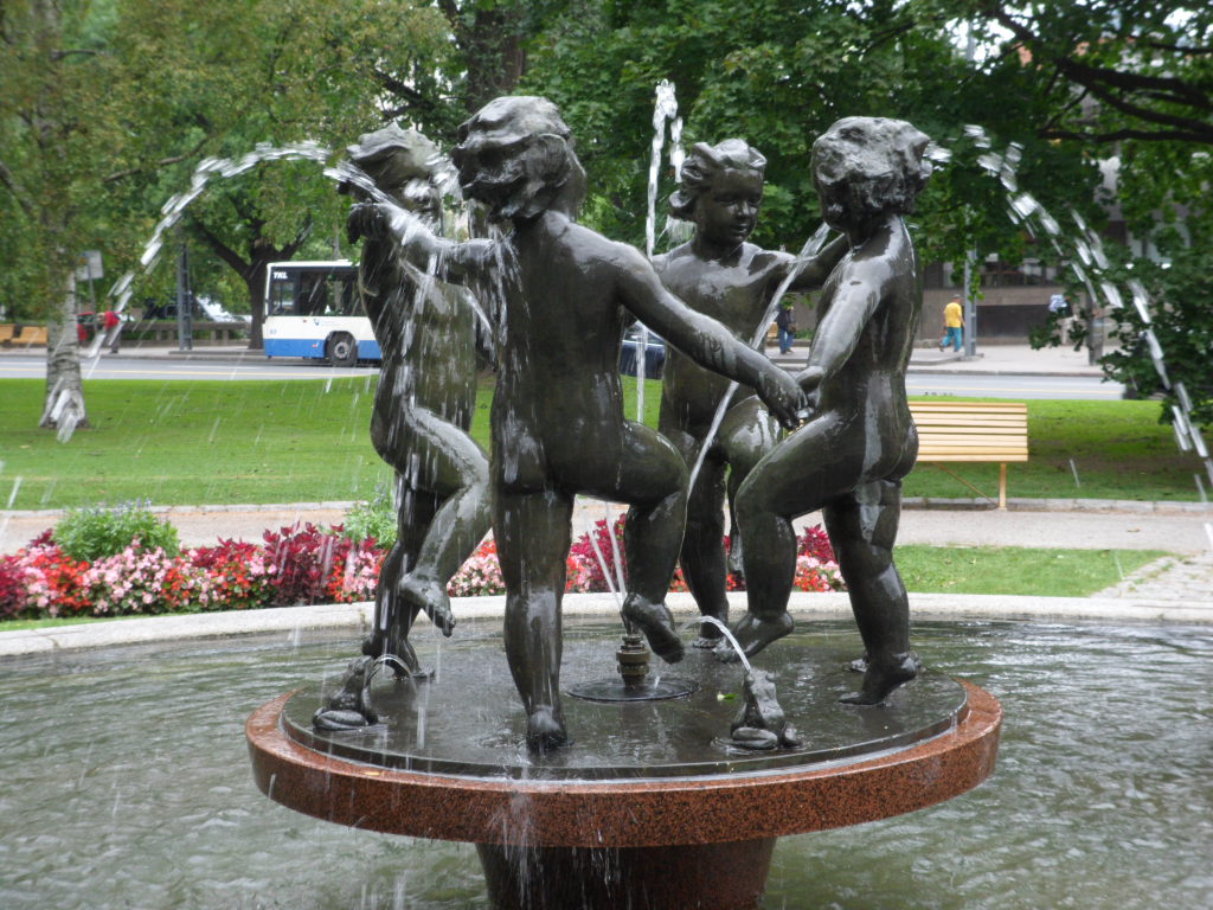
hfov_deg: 32.2
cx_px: 606
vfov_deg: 24.4
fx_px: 2102
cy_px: 455
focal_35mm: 60
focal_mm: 11.2
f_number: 5.2
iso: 120
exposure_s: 1/60
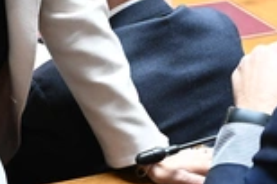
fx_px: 1006
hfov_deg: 15.7
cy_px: 5
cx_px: 167
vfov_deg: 10.3
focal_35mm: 131
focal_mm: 31
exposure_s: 1/320
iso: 6400
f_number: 4.5
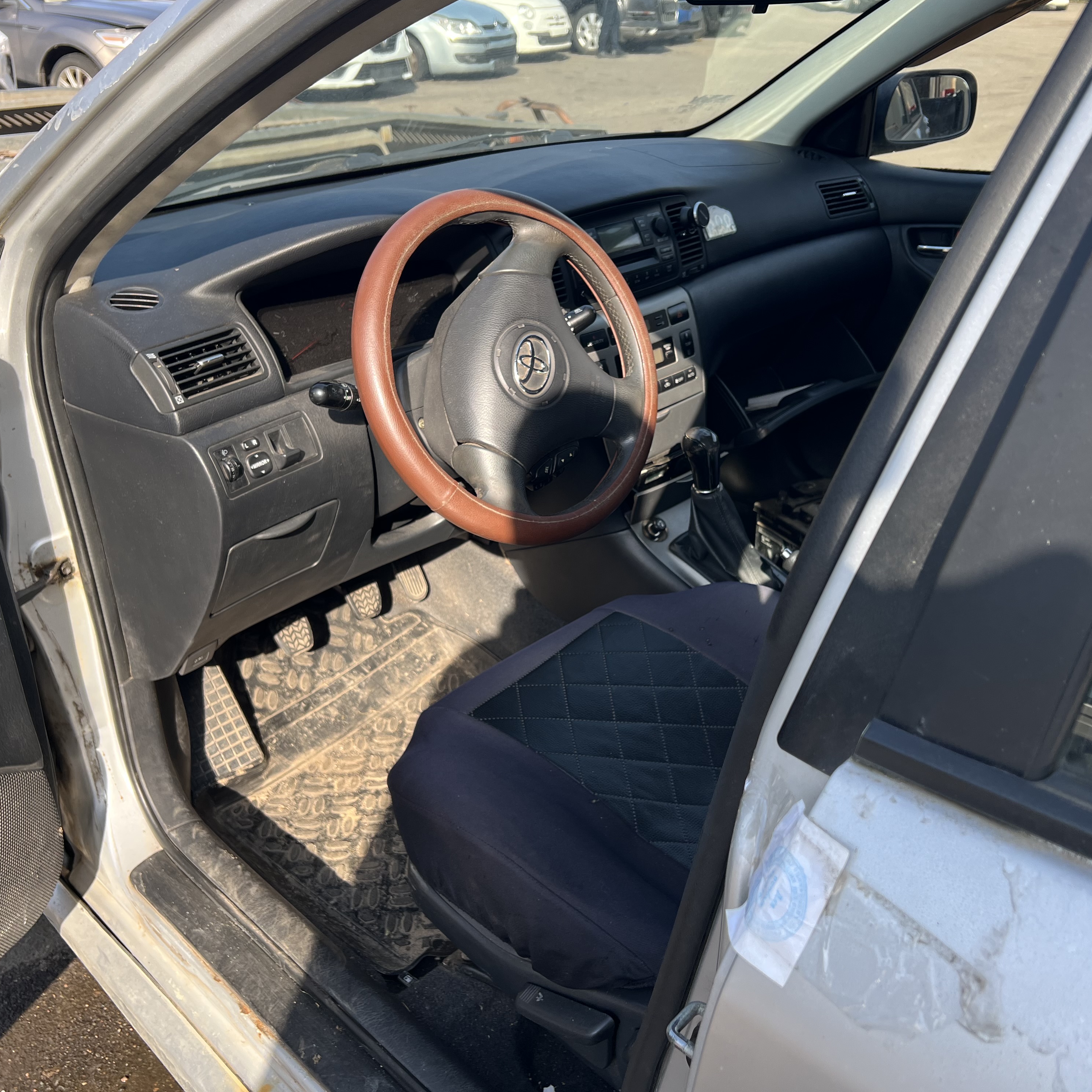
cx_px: 574
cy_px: 541
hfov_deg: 52.5
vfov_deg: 52.5
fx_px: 1106
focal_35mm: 31
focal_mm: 5.7
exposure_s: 1/769
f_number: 1.5
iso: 50
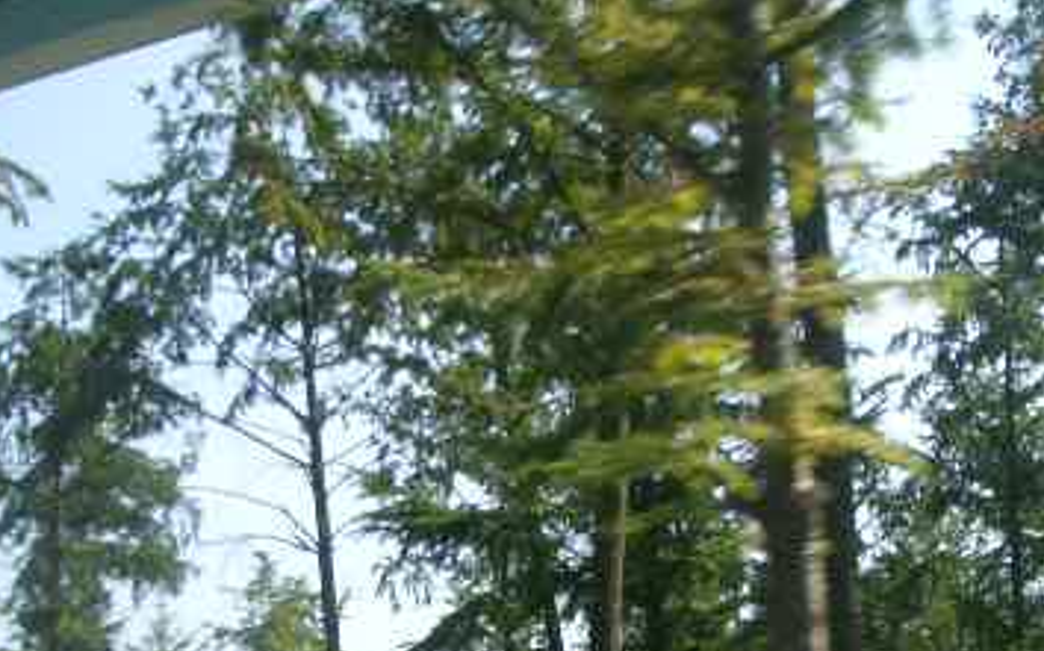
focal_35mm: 67
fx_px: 1906
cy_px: 698
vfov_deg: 18.7
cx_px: 531
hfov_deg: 30.6
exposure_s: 1/320
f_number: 4.3
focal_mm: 5.8
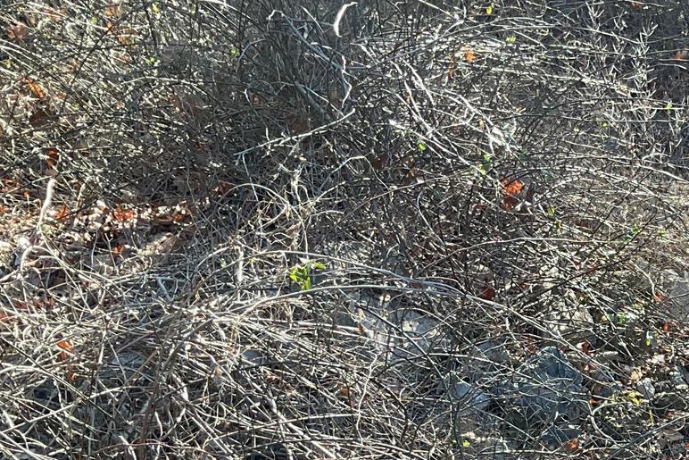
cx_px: 813
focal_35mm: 80
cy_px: 588
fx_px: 1531
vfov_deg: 16.2
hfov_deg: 23.3
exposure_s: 1/120
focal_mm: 3
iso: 25
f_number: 1.8
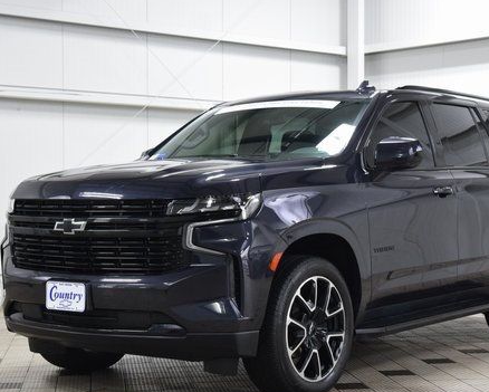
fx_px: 1072
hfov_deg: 25.7
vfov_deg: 20.7
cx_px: 285
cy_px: 232
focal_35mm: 74
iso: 1600
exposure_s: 1/60
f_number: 5
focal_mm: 36
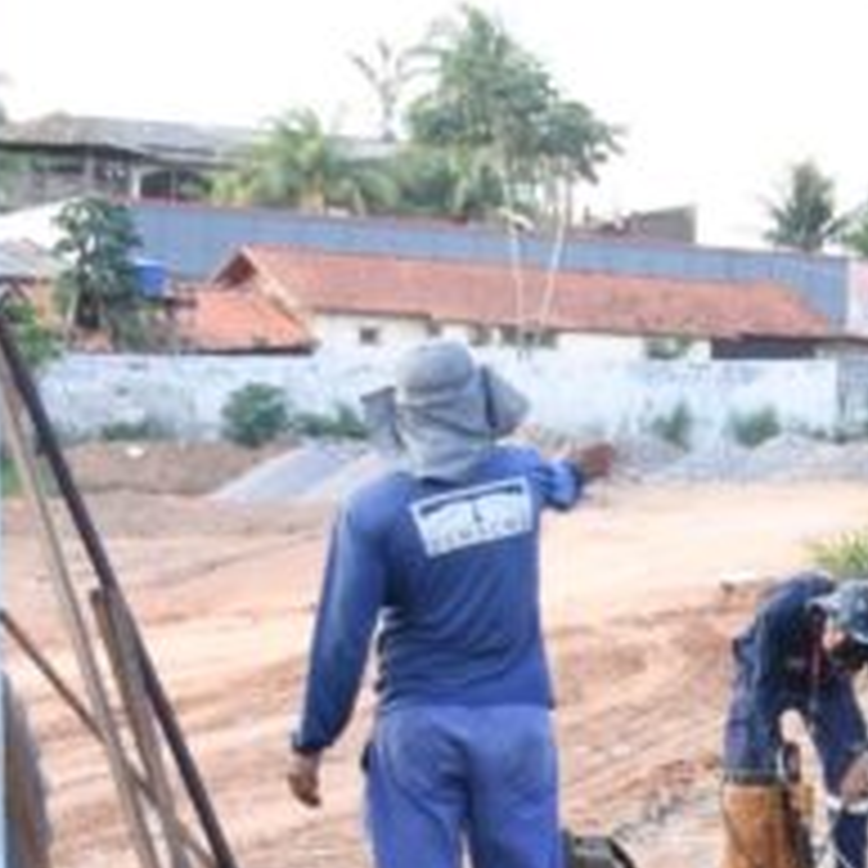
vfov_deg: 9.9
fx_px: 4993
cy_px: 627
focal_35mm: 176
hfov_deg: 8.8
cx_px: 2267
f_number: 6.3
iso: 100
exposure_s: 1/40
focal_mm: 26
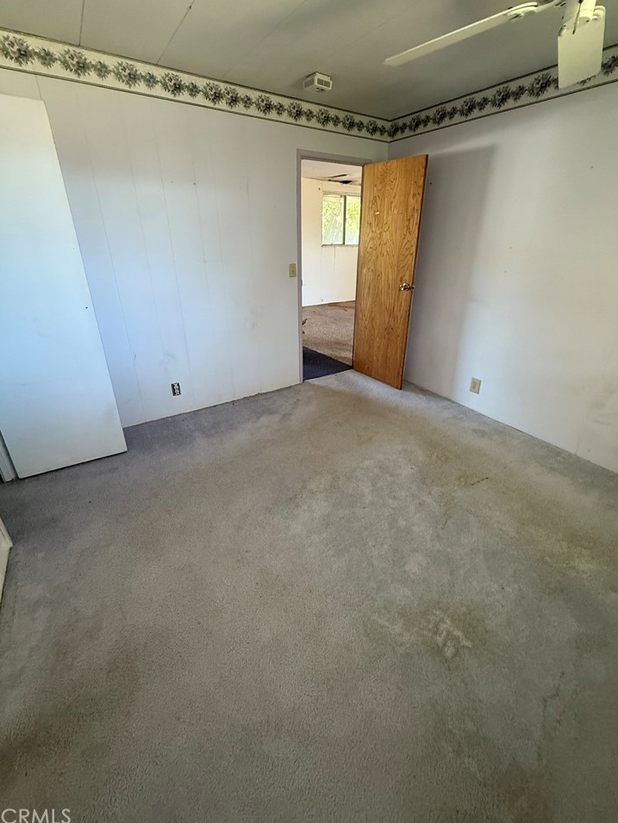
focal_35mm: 15
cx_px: 325
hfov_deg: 81.7
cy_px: 388
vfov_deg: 98.1
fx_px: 357
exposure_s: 1/70
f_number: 2.2
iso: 400
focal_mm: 2.22
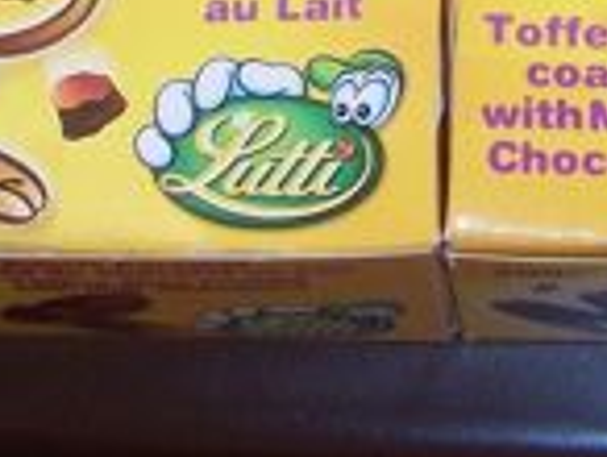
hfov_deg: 17.0
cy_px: -253
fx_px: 2020
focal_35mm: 115
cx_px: 461
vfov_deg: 12.2
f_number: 2.8
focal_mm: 5.6
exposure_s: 1/90
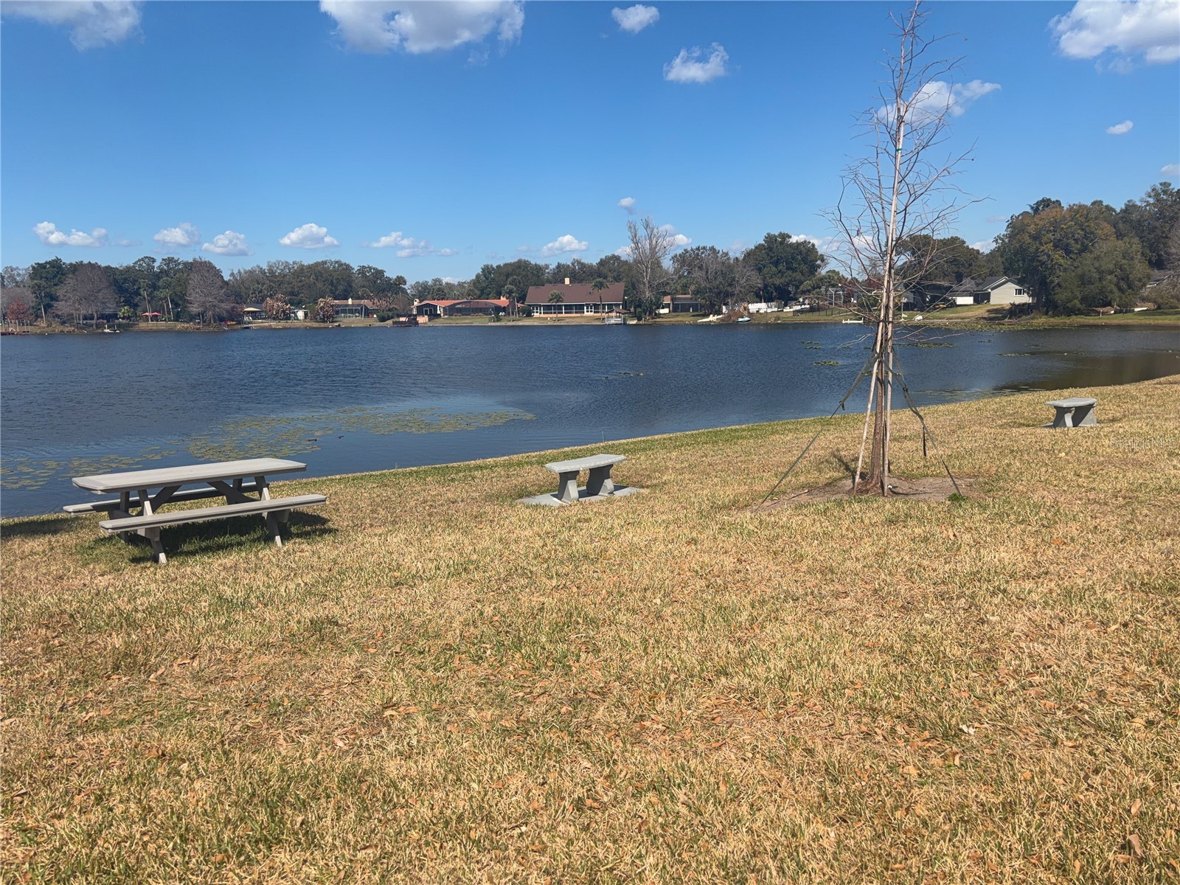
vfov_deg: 53.1
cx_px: 590
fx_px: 886
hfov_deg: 67.3
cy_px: 442
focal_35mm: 26
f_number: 1.6
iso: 64
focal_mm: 5.96
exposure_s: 1/6993
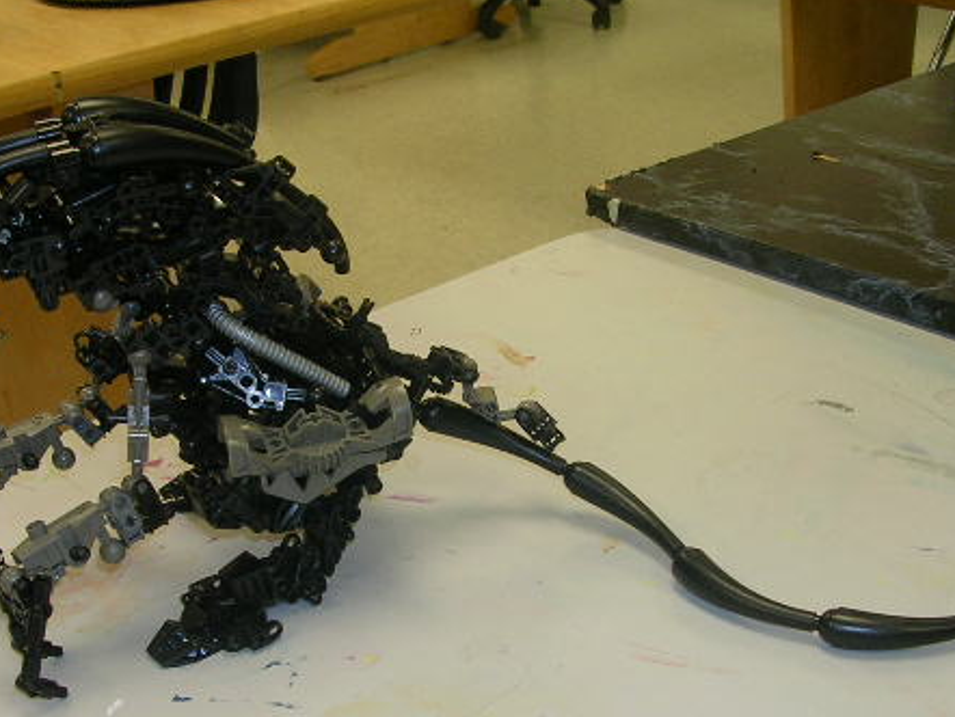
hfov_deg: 34.9
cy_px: 460
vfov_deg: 26.5
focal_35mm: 55
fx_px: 1518
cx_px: 462
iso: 50
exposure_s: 1/30
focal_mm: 5.8
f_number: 2.8
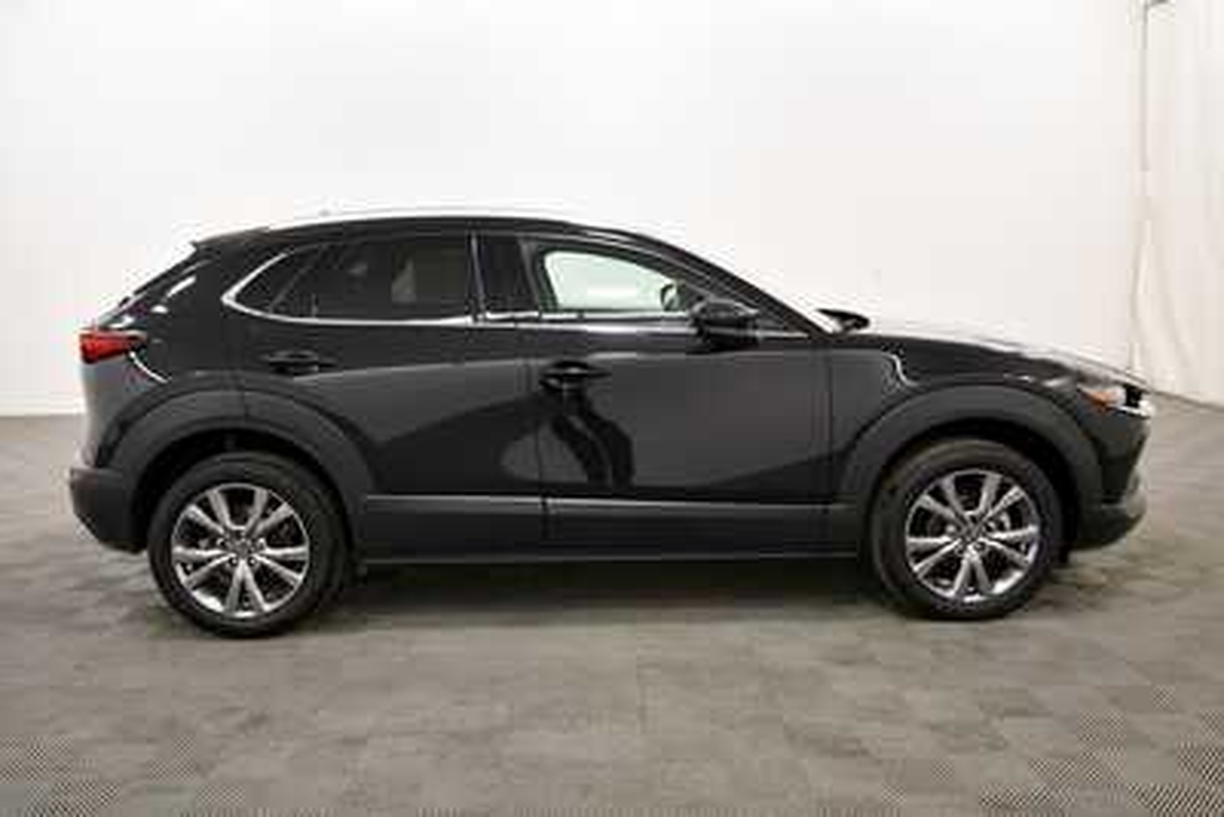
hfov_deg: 61.9
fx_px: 1020
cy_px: 408
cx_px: 612
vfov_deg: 43.6
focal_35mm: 30
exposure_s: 1/125
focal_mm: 20
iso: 1250
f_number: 5.6
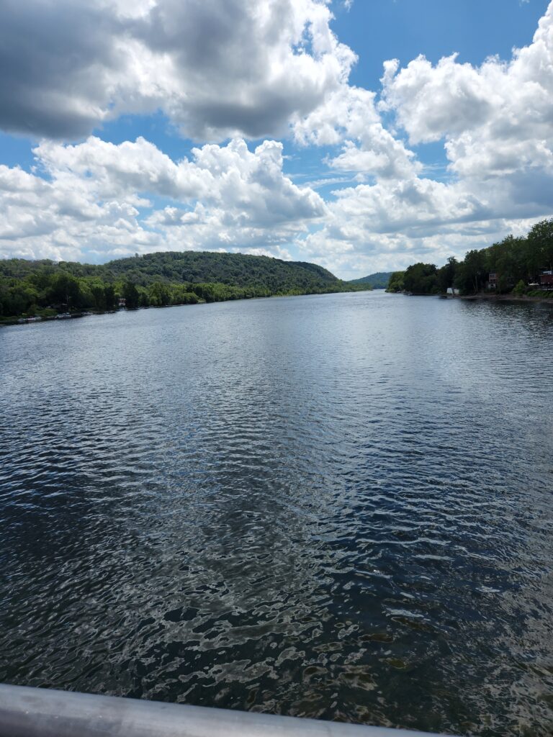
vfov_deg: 73.9
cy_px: 368
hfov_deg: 58.9
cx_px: 276
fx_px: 490
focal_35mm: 23
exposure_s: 1/2246
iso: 20
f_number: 1.8
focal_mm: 5.4
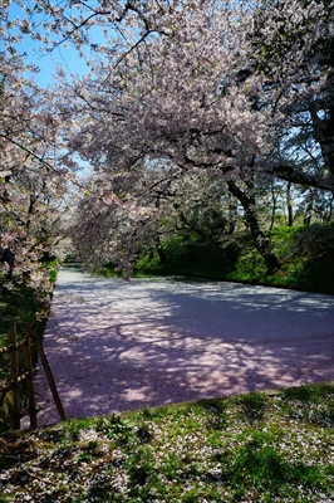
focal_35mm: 27
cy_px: 252
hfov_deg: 47.9
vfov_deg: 67.4
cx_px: 167
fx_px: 376
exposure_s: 1/320
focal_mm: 18
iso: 100
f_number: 8
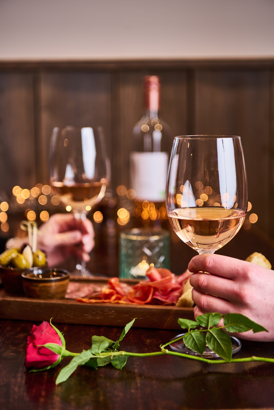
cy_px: 205
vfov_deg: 32.4
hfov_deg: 21.9
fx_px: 708
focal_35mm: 62
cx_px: 137
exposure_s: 1/60
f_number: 3.2
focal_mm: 62
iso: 64
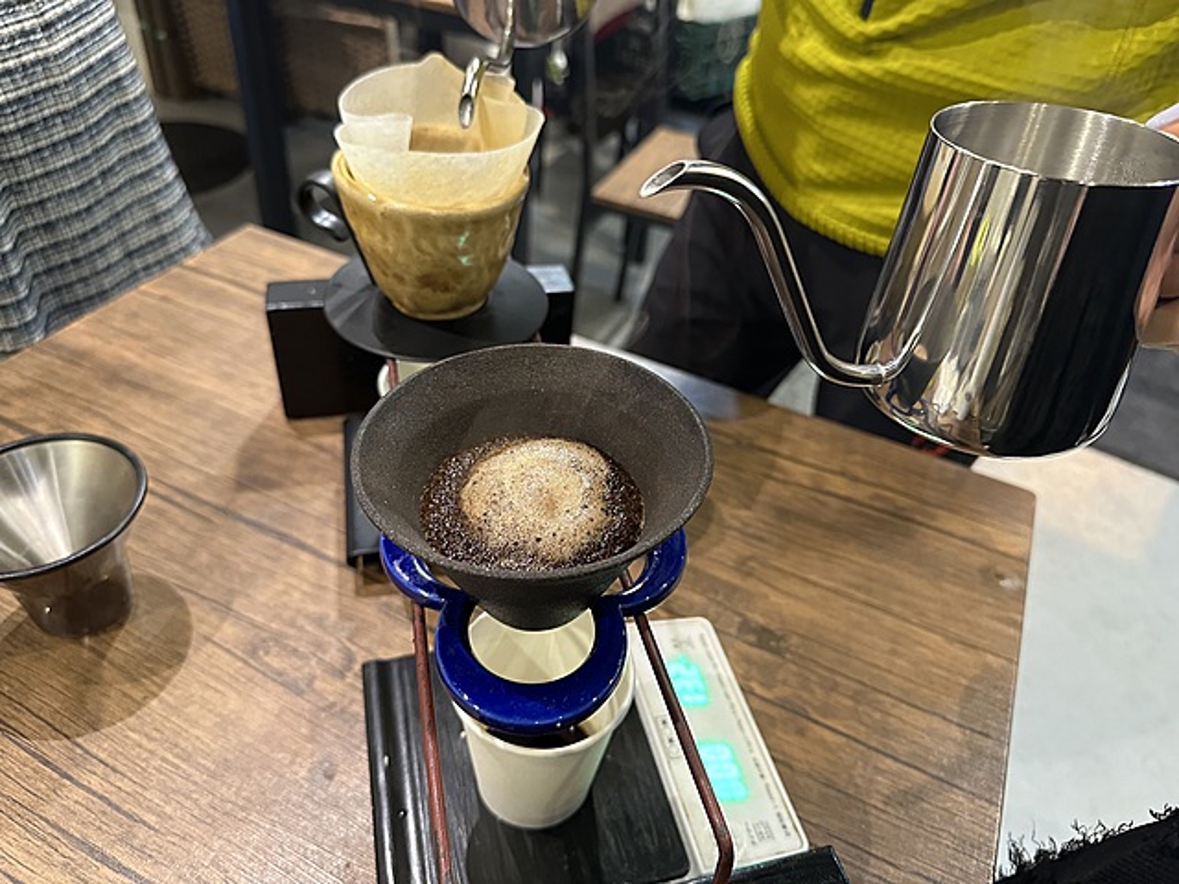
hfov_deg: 71.6
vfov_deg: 56.8
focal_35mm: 24
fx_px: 817
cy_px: 442
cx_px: 590
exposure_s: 1/50
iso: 500
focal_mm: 6.86
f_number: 1.78
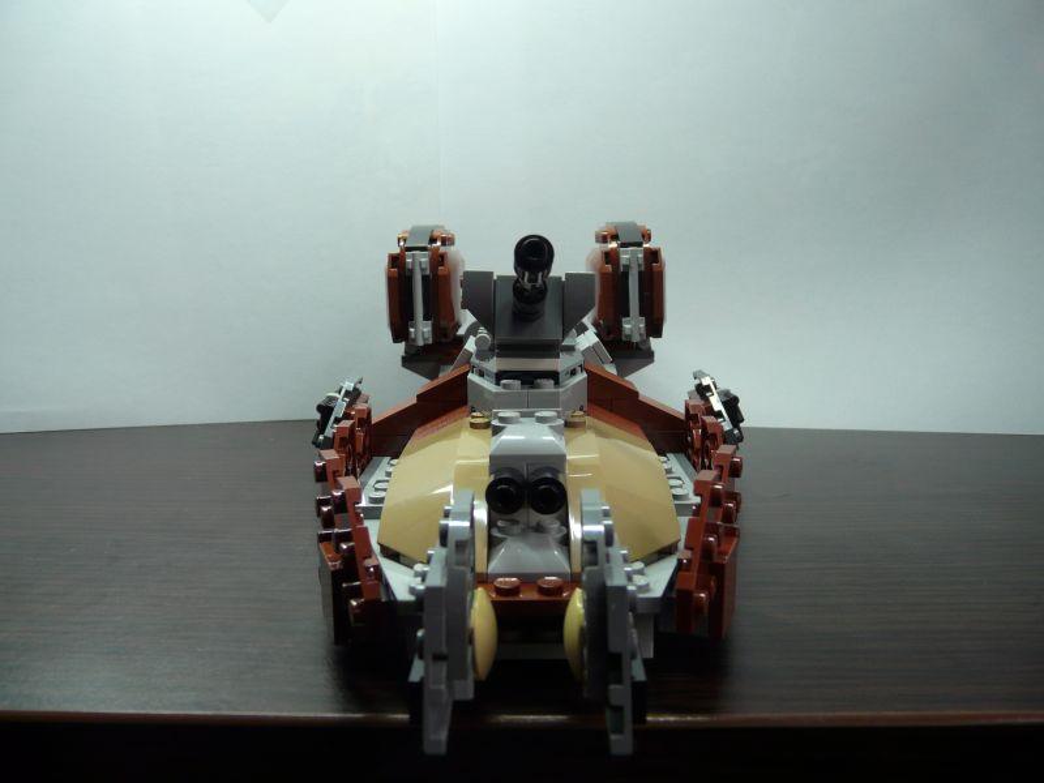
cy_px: 392
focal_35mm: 28
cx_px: 522
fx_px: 844
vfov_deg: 49.7
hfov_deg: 63.4
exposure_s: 1/30
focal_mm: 4.6
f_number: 2.8
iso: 100
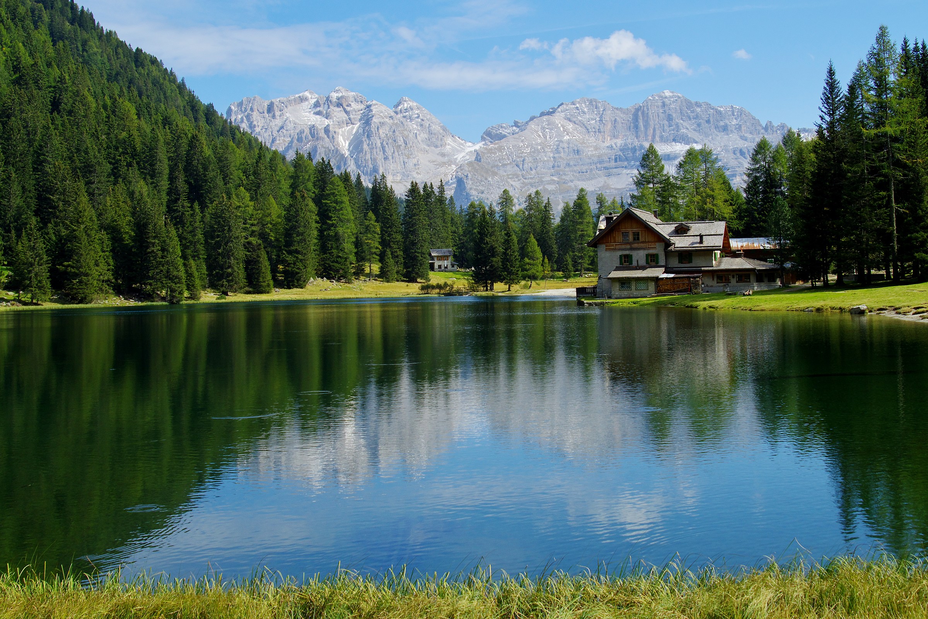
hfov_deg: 45.4
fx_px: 1108
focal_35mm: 43
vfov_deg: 31.2
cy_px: 310
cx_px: 464
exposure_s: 1/320
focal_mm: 29
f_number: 11
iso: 200
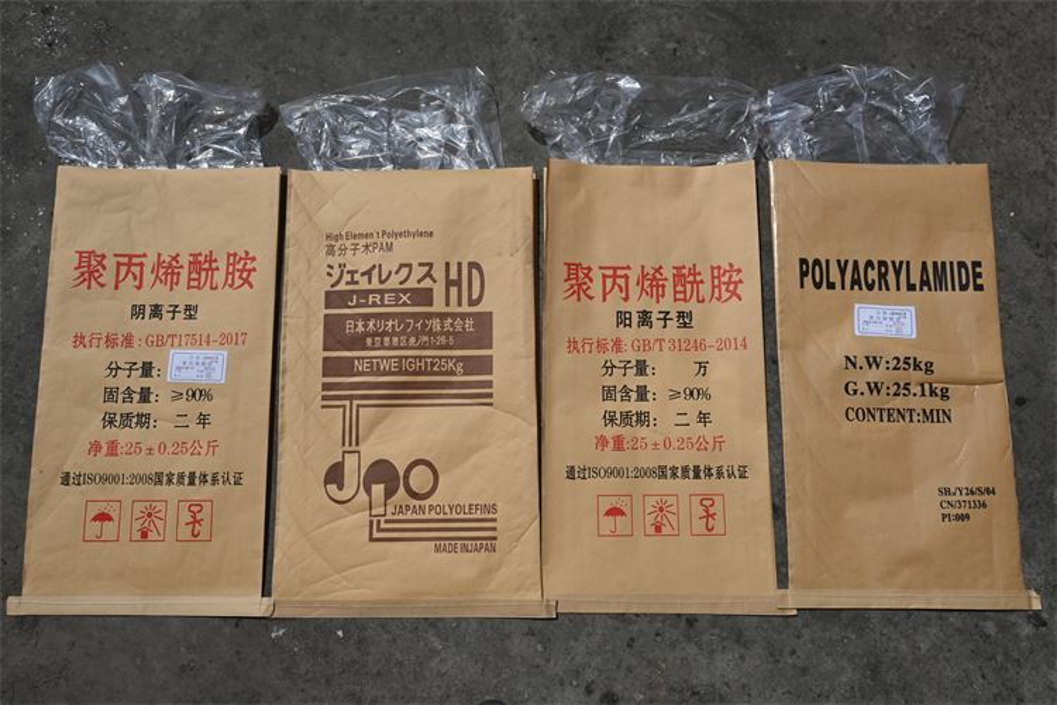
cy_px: 352
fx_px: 859
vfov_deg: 44.6
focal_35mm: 29
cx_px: 528
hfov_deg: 63.2
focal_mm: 19.5
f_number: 10
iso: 100
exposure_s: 1/800
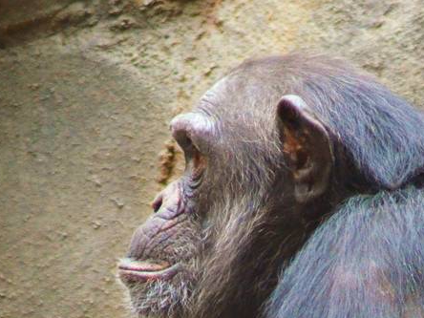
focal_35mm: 1350
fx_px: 16536
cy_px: 490
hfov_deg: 1.5
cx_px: 406
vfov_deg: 1.1
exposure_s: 1/500
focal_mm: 260
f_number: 5
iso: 3200
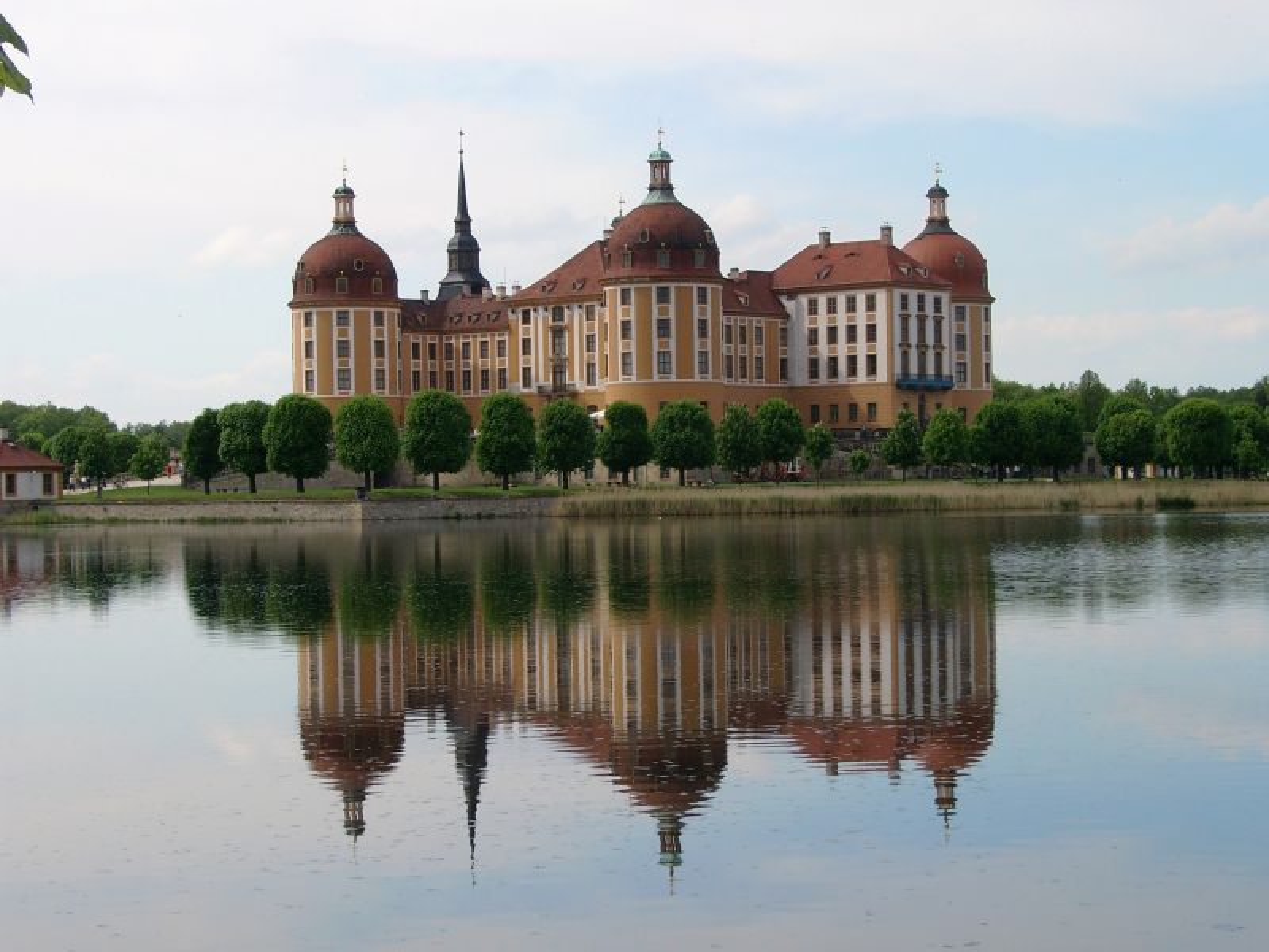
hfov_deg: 25.0
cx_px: 634
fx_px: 2859
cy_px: 476
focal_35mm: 78
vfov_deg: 18.9
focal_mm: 16.05
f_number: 4
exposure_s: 1/549
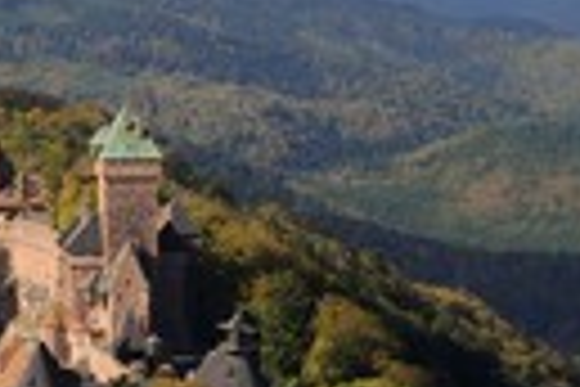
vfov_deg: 7.3
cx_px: -9
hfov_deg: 10.8
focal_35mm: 189
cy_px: 297
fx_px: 3045
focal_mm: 58
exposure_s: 1/800
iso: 200
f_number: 5
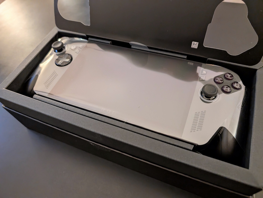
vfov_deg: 56.9
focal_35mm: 24
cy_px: 99
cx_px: 132
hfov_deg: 71.5
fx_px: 183
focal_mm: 6.9
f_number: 1.68
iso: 642
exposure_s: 1/25
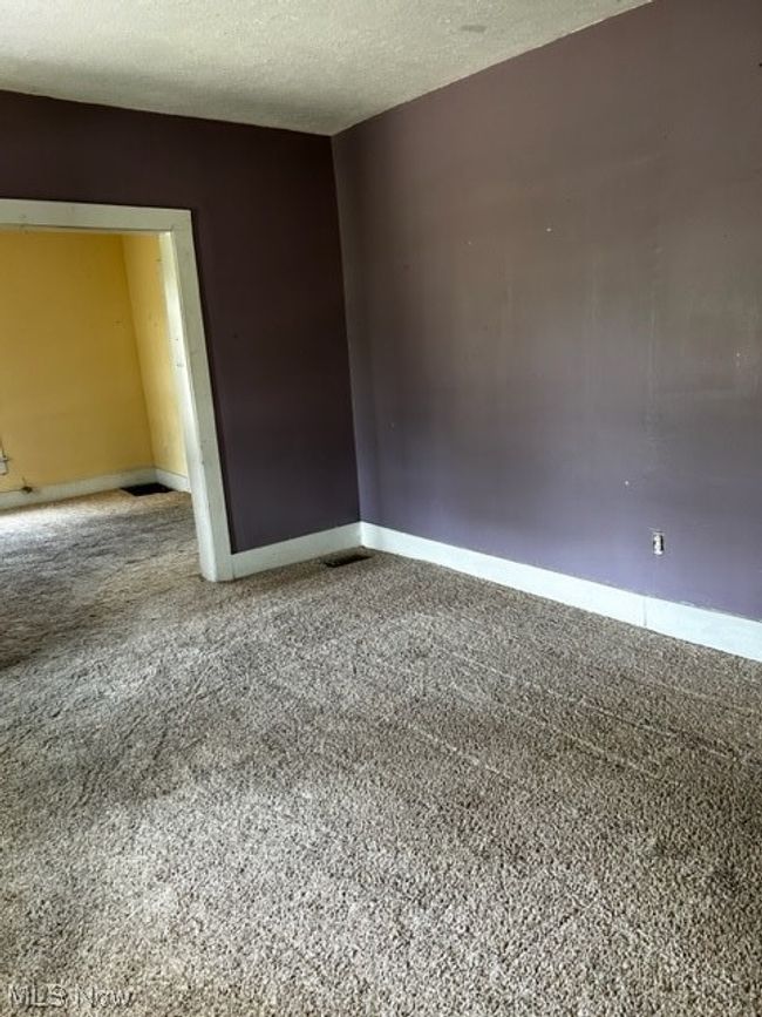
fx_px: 763
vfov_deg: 67.3
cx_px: 381
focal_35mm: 26
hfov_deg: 53.1
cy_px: 508
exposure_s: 1/112
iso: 125
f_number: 1.5
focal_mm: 5.7
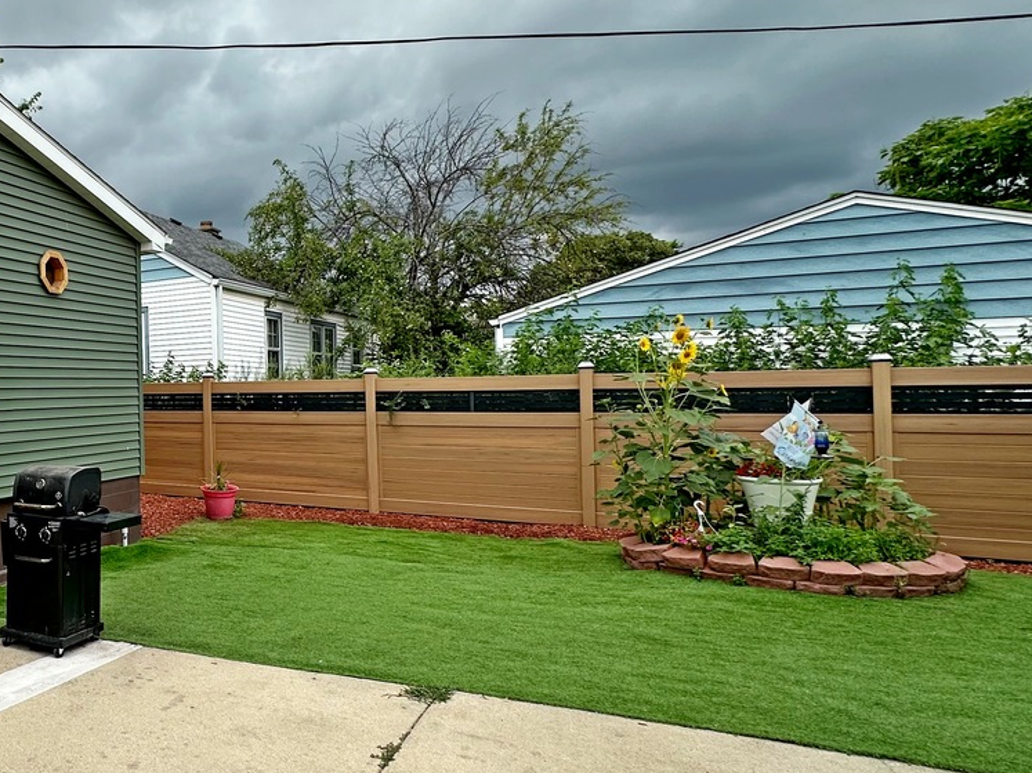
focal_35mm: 27
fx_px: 805
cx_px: 70
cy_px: 388
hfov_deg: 55.1
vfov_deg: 51.3
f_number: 2.2
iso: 40
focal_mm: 2.22
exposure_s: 1/694
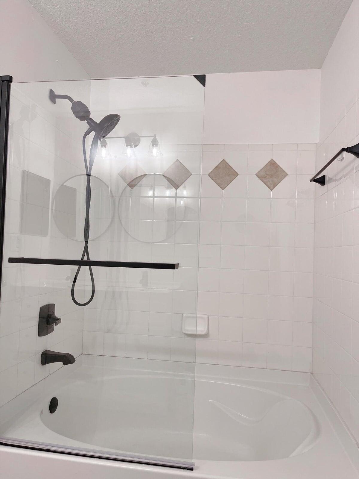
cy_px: 240
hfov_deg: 53.1
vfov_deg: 67.3
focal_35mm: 26
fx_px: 360
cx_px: 180
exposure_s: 1/120
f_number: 1.6
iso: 125
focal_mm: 5.1
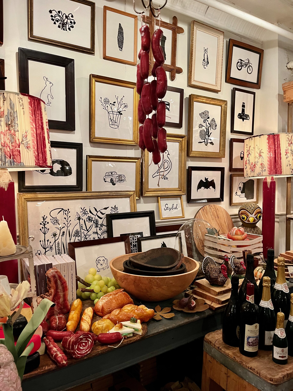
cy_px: 196
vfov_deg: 67.3
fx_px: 293
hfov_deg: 53.1
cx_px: 146
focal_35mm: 26
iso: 250
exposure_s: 1/60
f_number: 1.6
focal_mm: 5.1
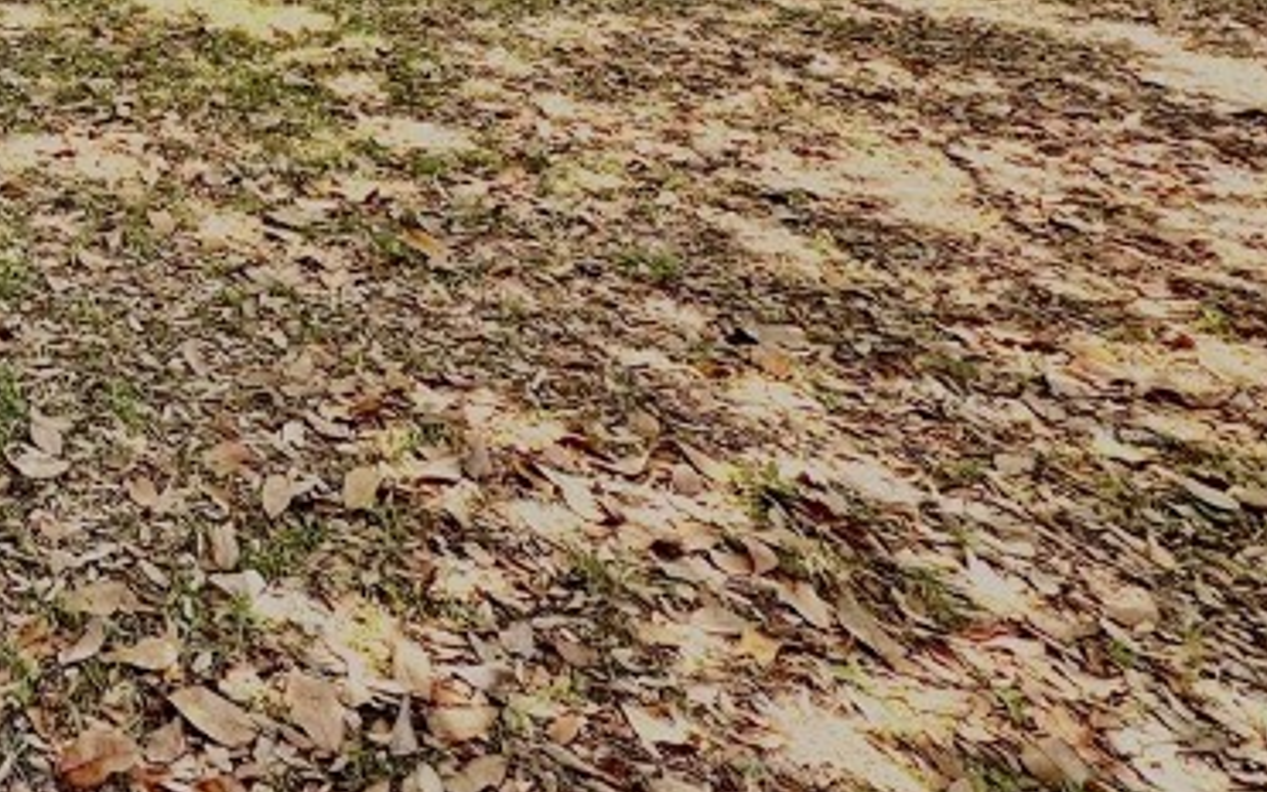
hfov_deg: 35.2
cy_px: -345
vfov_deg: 25.1
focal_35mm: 41
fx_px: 1416
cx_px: -335
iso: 40
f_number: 2.2
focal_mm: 2.22
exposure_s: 1/347
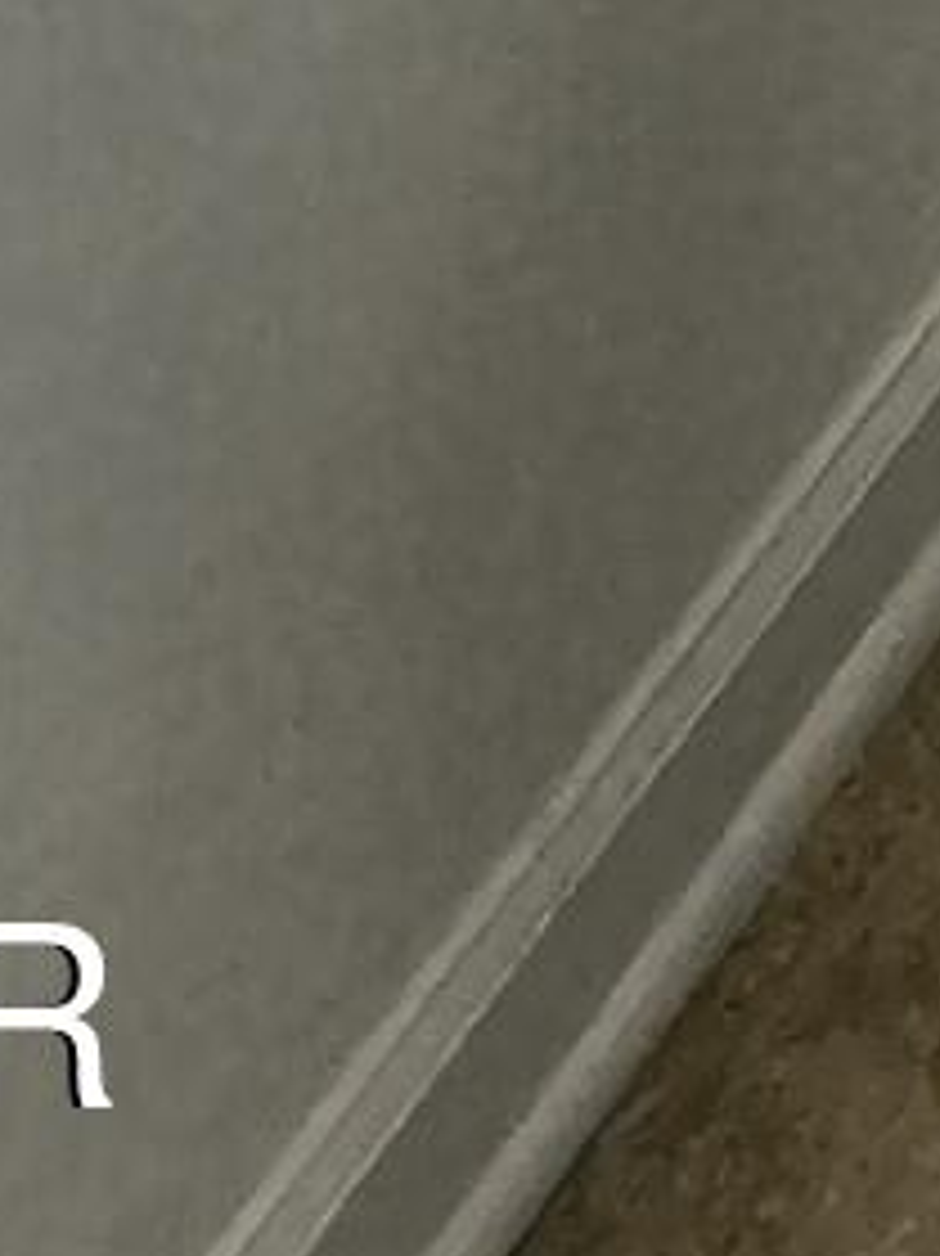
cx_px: 2550
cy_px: -3070
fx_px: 3116
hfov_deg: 12.0
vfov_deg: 9.7
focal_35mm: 86
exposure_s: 1/100
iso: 727
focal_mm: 2.13
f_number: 2.2
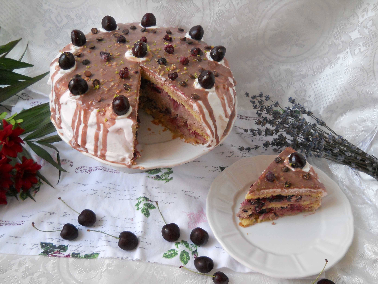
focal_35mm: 41
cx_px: 189
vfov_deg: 35.1
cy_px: 142
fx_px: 448
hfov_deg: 45.8
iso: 400
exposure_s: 1/30
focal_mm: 6.72
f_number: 3.1
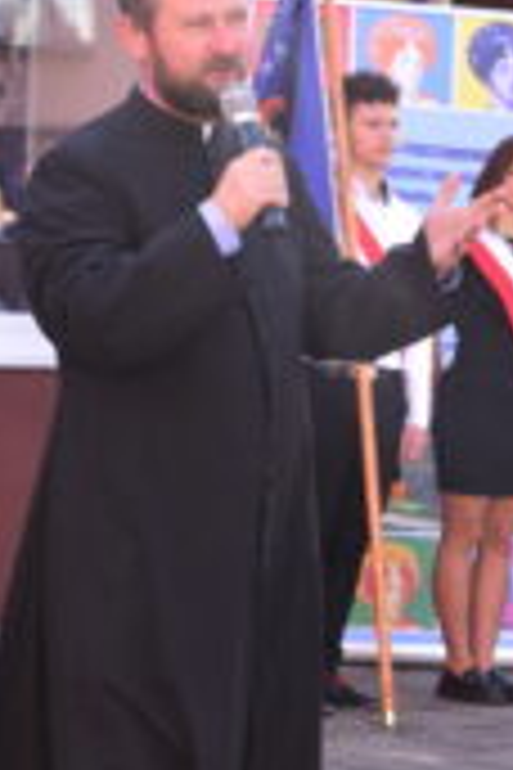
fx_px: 3783
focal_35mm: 177
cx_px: 230
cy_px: 540
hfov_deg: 7.8
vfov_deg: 11.6
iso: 320
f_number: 5.3
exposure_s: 1/200
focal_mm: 48
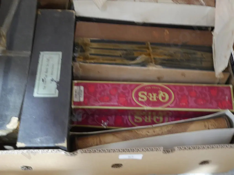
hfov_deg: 38.2
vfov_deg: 29.1
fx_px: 338
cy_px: 88
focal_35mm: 50
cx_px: 117
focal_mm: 25
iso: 3200
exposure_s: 1/8
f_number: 5.3
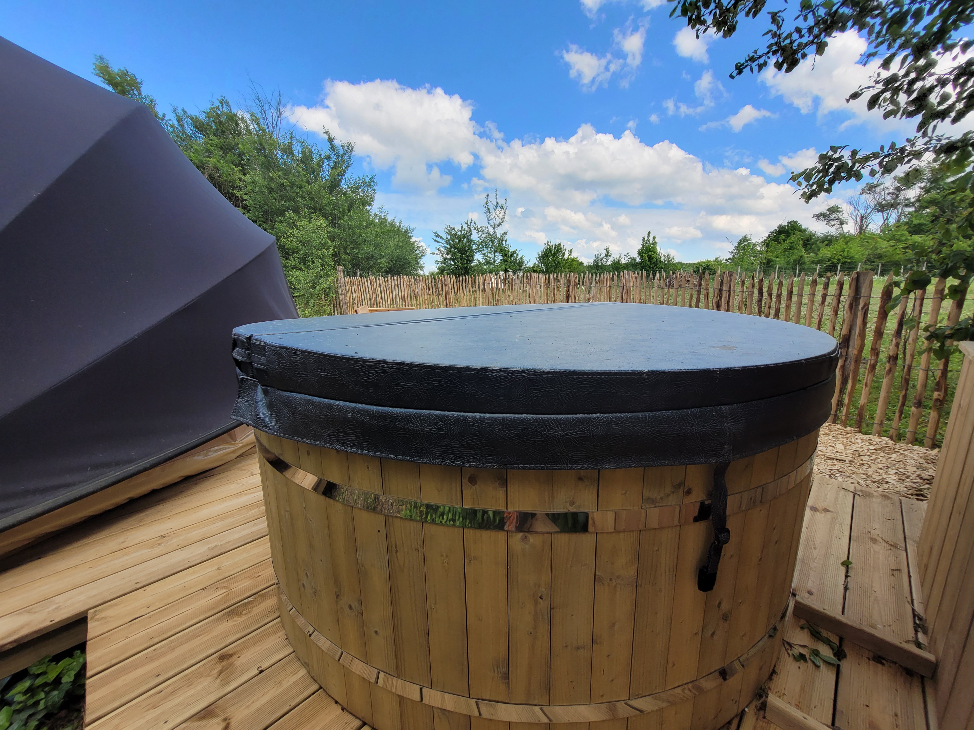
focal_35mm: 13
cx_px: 487
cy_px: 365
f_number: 2.2
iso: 40
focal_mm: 1.74
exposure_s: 1/692
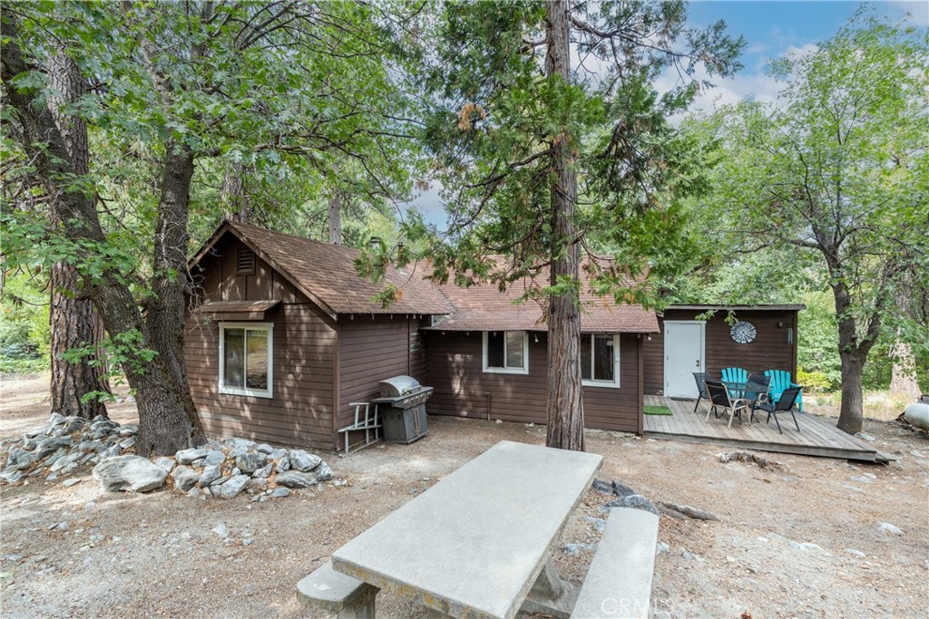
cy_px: 310
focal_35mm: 16
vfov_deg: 73.8
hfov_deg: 96.7
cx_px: 464
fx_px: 413
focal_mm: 16
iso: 100
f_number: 8
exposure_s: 1/15
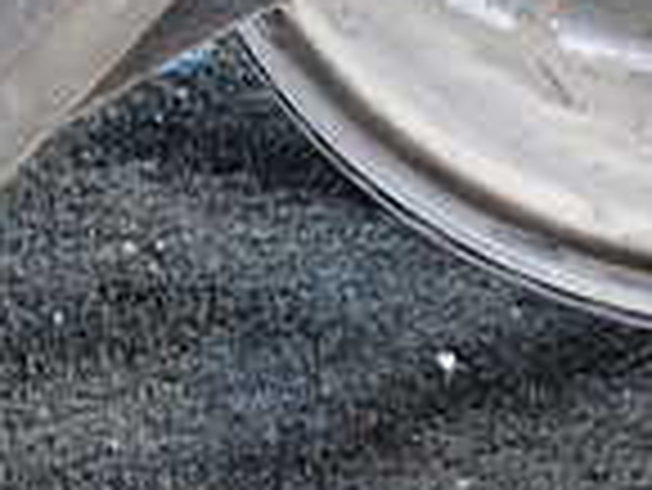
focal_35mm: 124
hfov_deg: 15.8
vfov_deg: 11.0
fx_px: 2338
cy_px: -450
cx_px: 432
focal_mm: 5.4
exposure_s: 1/30
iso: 250
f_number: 2.3
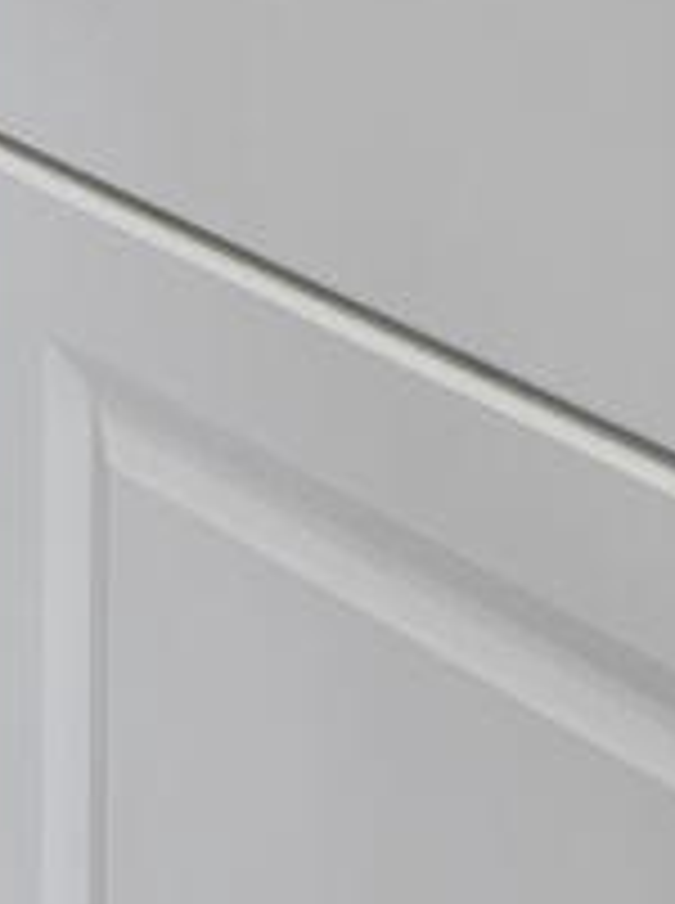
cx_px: -58
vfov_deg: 13.8
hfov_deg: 12.5
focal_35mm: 116
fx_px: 3026
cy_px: -1039
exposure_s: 1/10
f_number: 8
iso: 200
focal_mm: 14
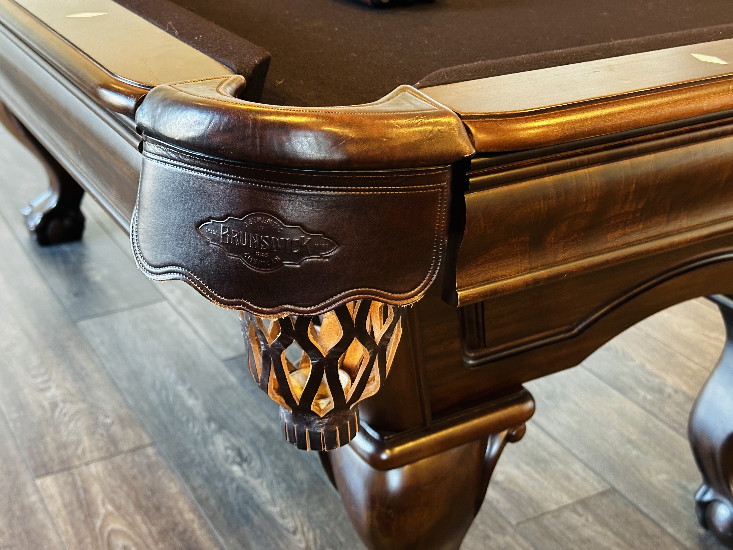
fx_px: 1016
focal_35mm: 48
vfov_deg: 30.3
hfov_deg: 39.7
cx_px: 366
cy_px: 275
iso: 400
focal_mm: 6.86
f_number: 1.78
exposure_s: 1/30
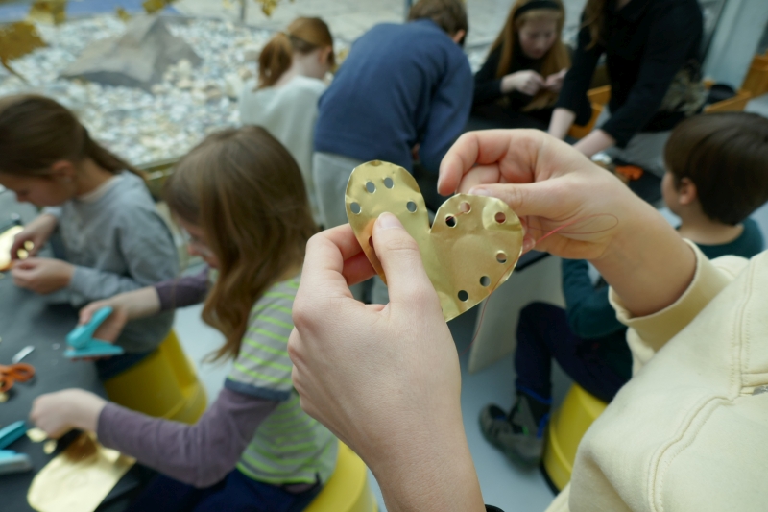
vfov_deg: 51.3
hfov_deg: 71.5
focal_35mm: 25
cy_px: 256
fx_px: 533
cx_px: 384
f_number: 3.5
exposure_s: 1/100
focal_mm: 9.1
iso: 125
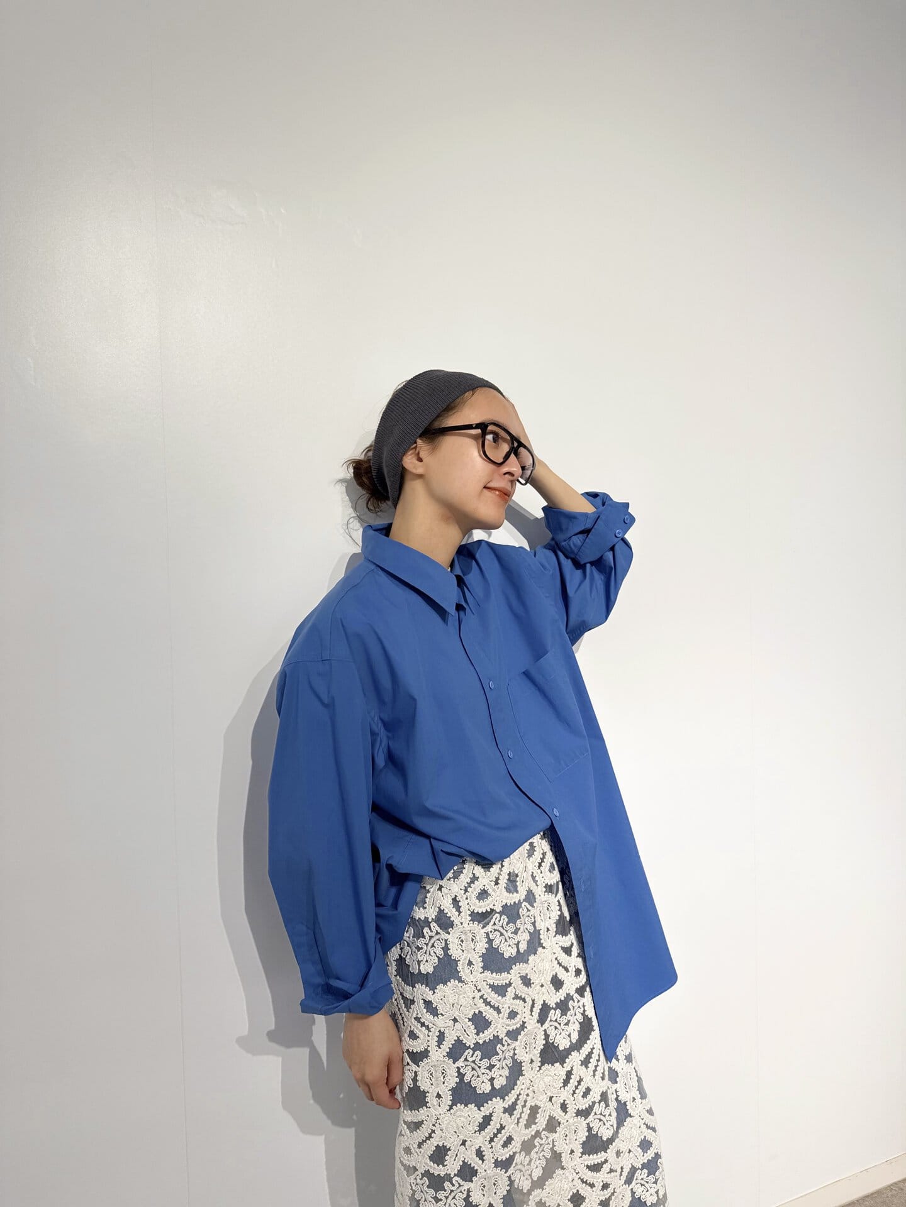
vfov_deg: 71.6
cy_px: 604
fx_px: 838
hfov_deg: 56.8
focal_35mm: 24
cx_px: 453
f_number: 1.78
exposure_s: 1/121
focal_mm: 6.76
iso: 64
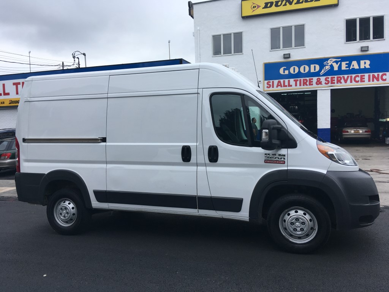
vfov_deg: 48.2
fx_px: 326
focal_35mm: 29
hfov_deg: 61.7
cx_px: 194
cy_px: 146
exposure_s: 1/635
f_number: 2.2
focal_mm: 4.15
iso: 25
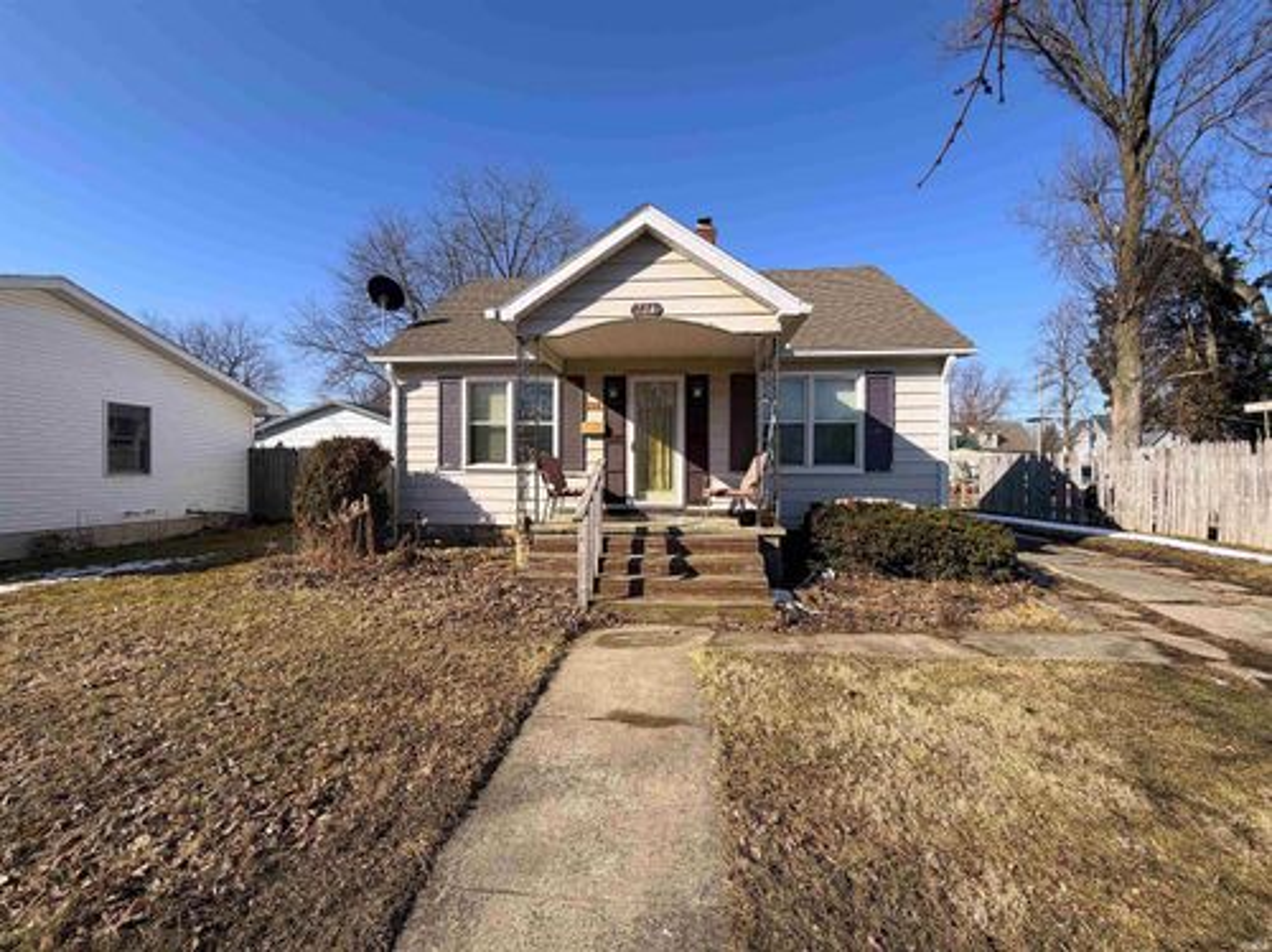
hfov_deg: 102.1
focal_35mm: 14
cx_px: 636
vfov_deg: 85.6
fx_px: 514
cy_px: 476
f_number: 2.2
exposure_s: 1/770
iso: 25
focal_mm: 2.22
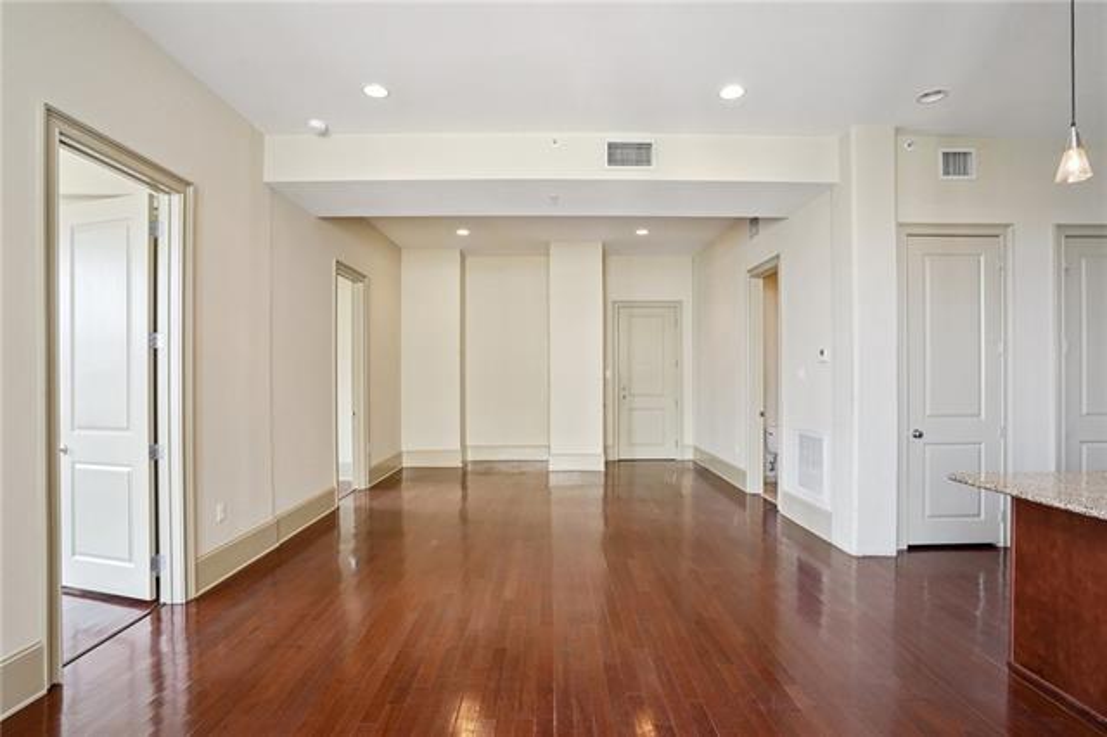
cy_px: 368
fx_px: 522
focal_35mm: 17
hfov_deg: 93.3
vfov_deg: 70.4
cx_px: 554
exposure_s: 1/15
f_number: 11
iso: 800
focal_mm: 17
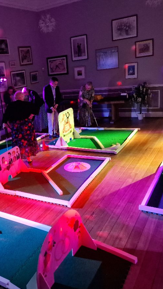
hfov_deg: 34.0
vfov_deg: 58.0
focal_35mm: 34
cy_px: 144
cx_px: 43
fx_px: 261
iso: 500
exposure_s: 1/50
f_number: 1.8
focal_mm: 6.4
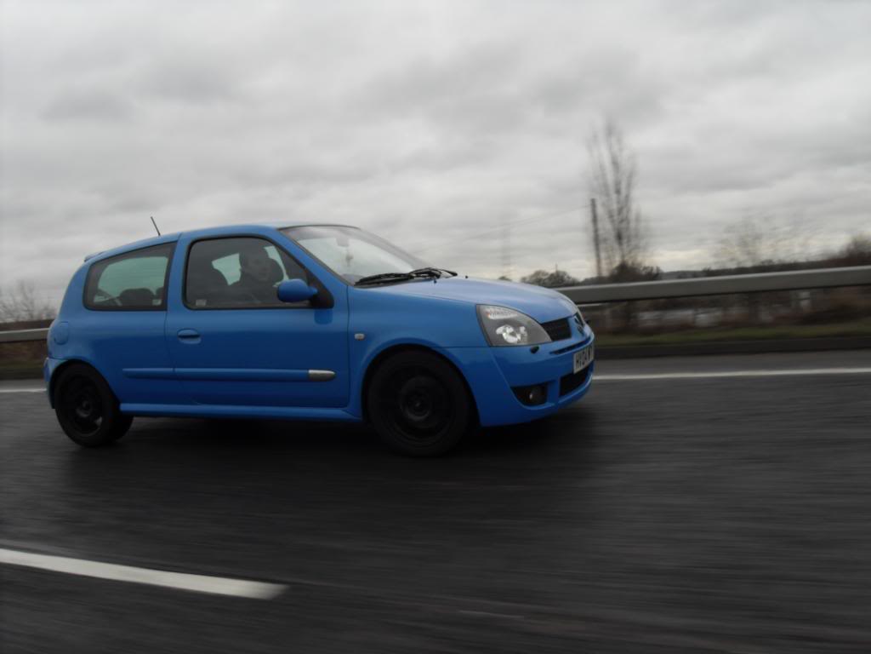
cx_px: 436
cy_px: 327
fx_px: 705
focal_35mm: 28
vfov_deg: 49.7
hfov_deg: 63.4
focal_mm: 6
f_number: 7.1
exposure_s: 1/125
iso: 80
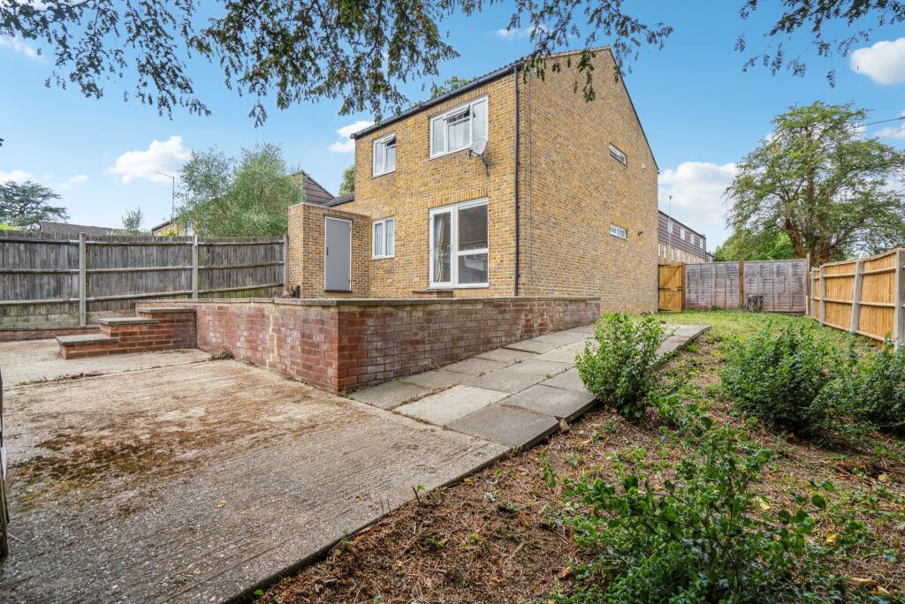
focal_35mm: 16
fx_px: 402
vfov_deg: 73.8
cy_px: 302
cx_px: 452
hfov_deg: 96.7
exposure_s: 1/1250
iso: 640
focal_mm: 16
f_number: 5.6
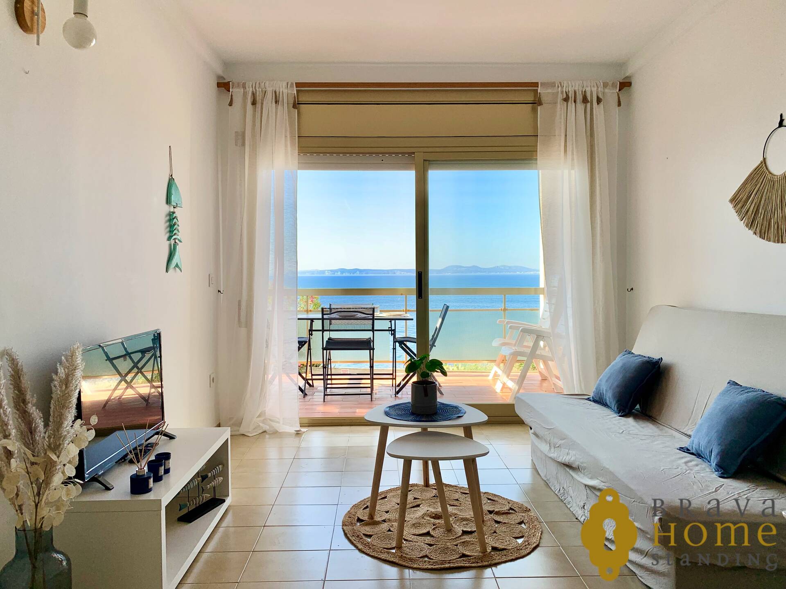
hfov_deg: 67.3
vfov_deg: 53.1
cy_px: 294
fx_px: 590
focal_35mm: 26
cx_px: 393
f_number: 1.8
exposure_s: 1/410
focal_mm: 4.25
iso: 25
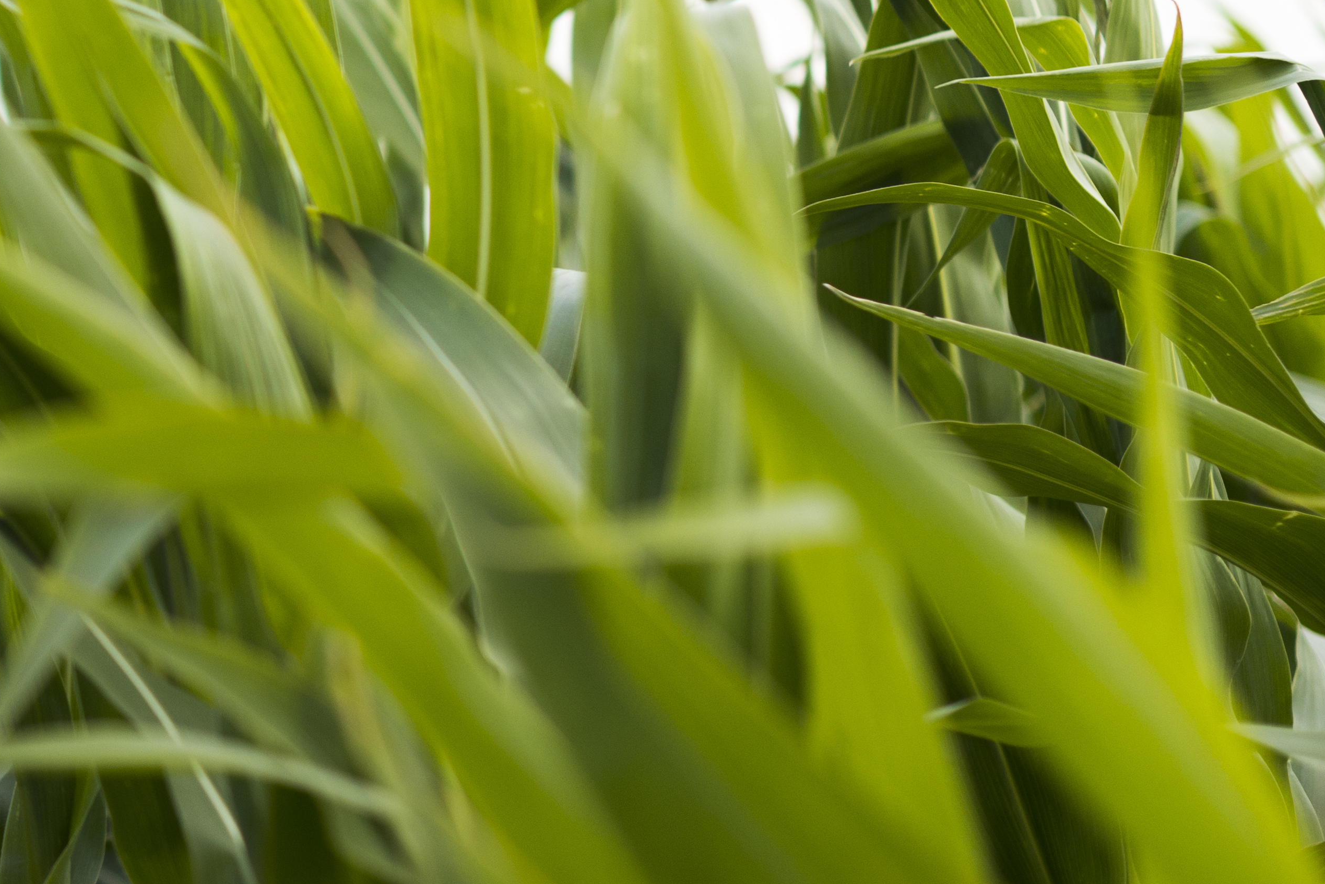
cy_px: 34
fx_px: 5338
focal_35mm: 145
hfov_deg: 13.5
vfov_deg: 9.4
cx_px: -500
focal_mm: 50
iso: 200
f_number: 2.8
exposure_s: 1/250
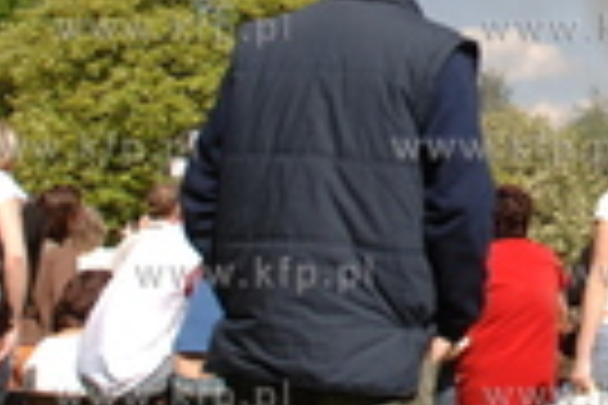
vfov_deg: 17.5
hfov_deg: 23.0
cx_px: 842
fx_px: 1275
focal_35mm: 75
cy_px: -36
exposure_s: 1/1000
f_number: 6.3
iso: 400
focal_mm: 17
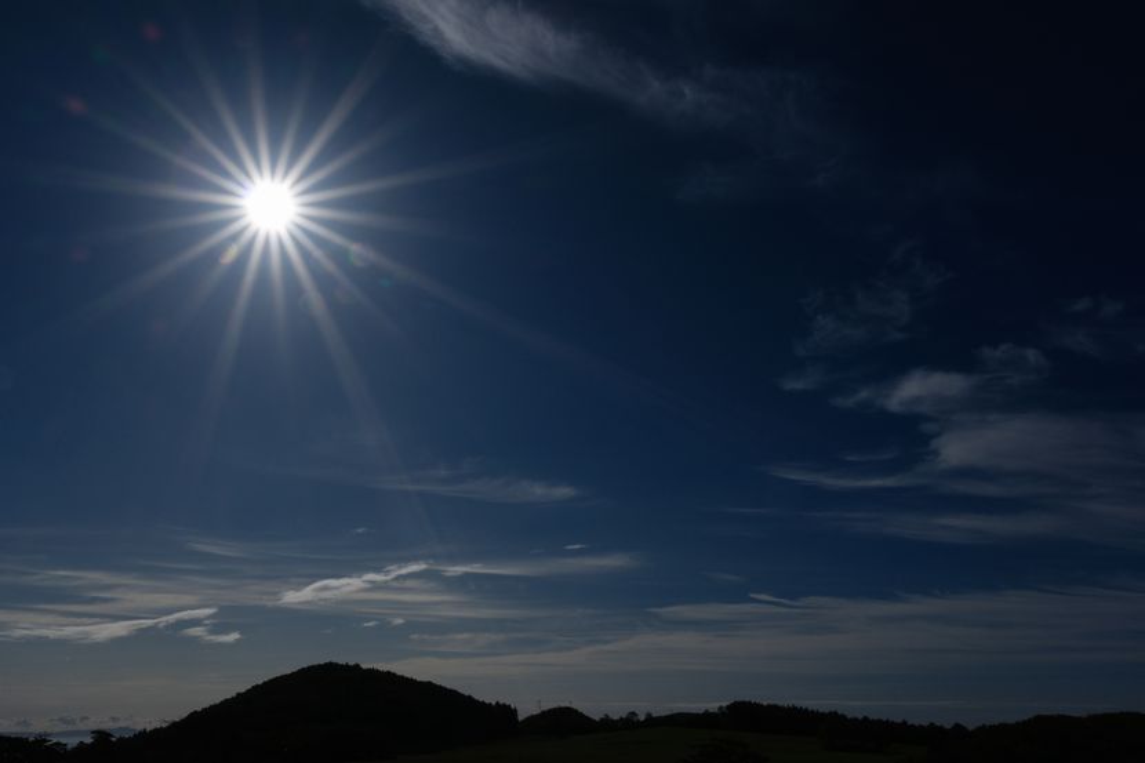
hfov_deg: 63.7
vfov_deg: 44.9
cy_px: 382
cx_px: 572
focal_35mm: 29
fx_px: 922
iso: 125
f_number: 22
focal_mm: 19.2
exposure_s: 1/500
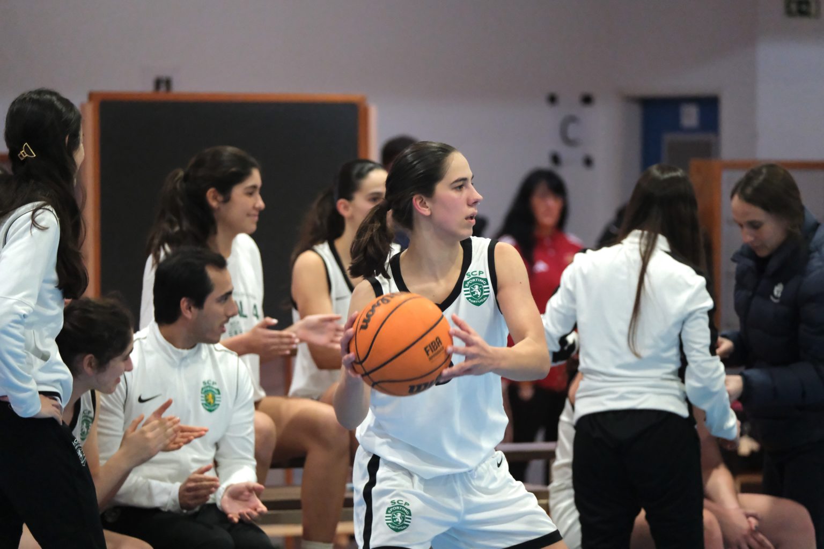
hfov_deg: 9.8
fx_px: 4806
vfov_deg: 6.5
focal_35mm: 210
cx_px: 412
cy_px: 274
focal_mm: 140
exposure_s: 1/800
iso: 8000
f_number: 2.8
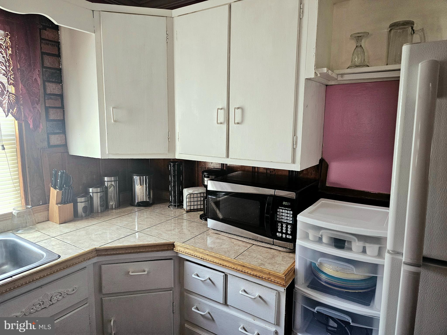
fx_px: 297
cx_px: 224
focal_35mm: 23
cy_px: 168
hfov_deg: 73.9
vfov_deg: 58.9
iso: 500
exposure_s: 1/120
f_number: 1.7
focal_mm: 6.3
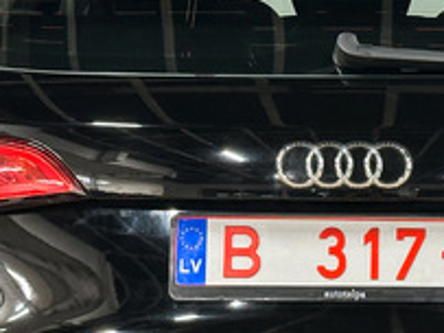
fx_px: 1974
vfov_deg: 9.6
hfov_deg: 12.8
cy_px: 230
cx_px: 363
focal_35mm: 154
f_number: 1.8
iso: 250
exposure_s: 1/35
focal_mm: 6.86
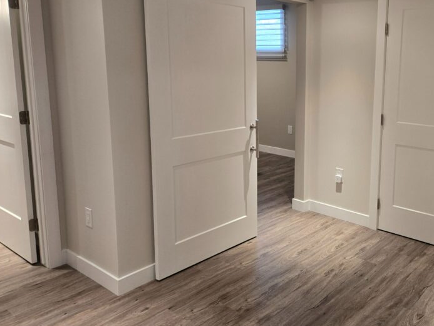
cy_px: 125
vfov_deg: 41.5
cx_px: 315
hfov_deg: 52.1
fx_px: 426
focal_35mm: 34
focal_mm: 5.4
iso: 200
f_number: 1.8
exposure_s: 1/120
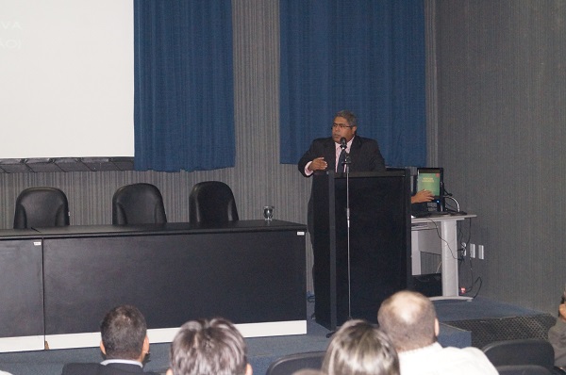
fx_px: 1287
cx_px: 283
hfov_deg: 24.8
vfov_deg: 16.6
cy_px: 188
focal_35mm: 82
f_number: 5.6
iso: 3200
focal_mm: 55
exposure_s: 1/60
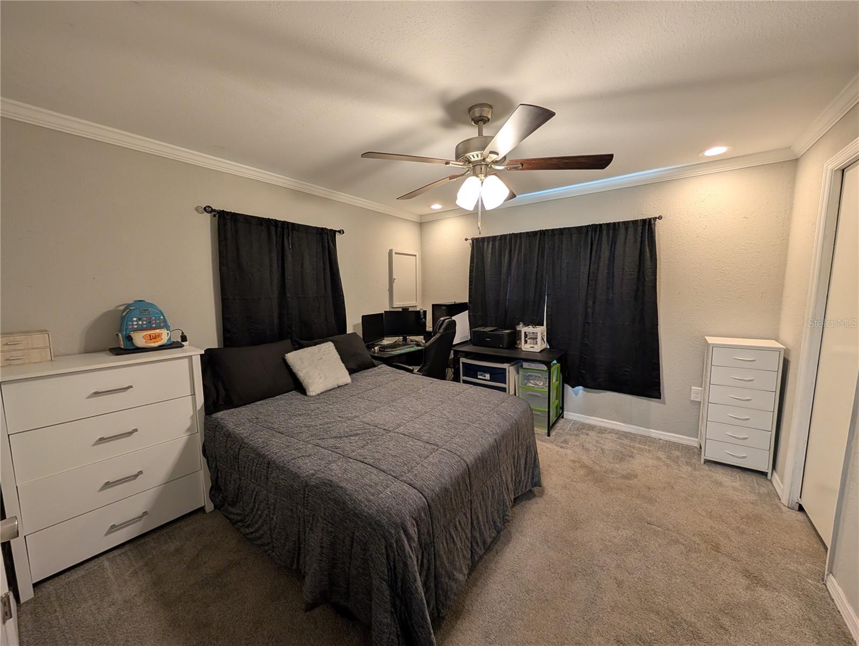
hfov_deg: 110.5
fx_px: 298
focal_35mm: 12
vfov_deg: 94.6
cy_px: 323
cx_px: 430
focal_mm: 2.02
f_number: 1.7
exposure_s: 1/40
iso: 58
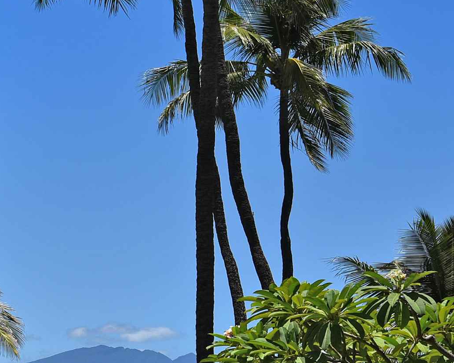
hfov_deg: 13.7
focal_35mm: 134
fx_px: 1800
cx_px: -186
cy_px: 412
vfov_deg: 11.3
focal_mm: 48
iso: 100
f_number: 13
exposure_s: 1/200
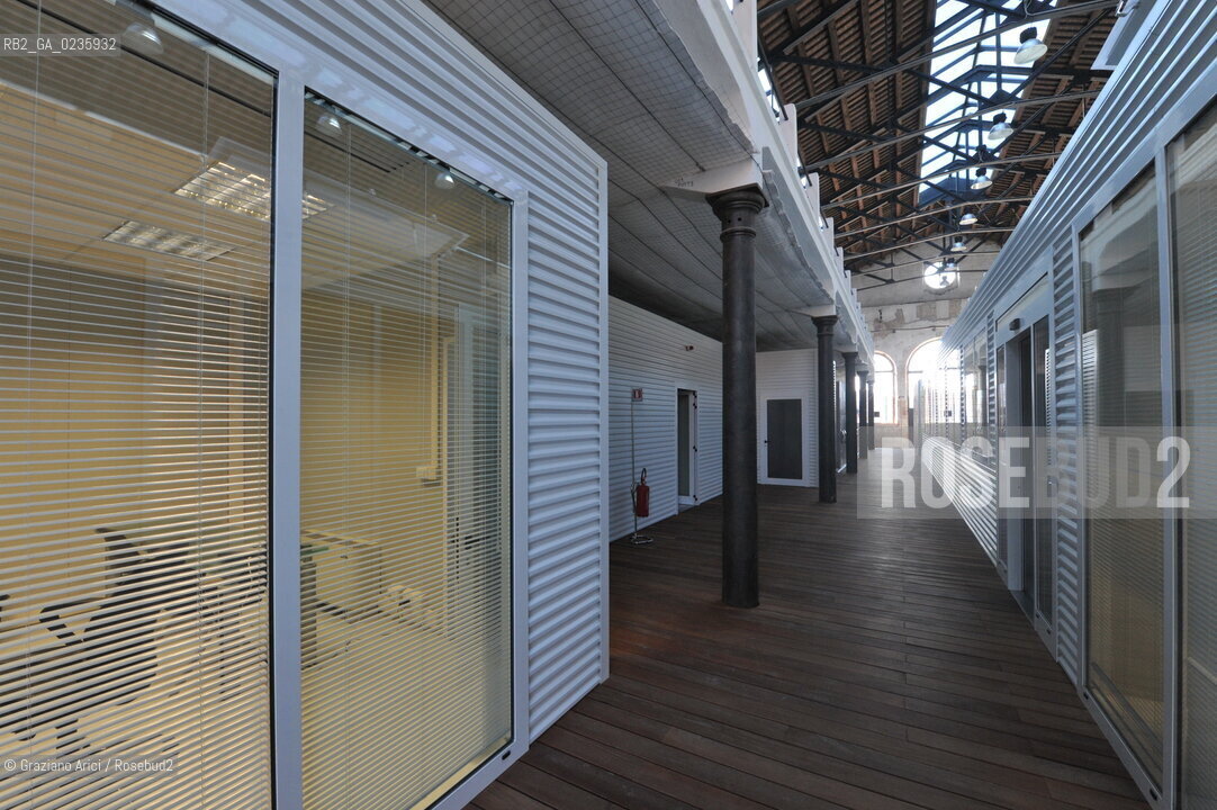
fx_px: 473
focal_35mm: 14
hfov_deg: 104.3
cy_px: 405
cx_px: 608
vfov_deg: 81.1
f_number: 11
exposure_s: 1/60
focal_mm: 14
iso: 1600
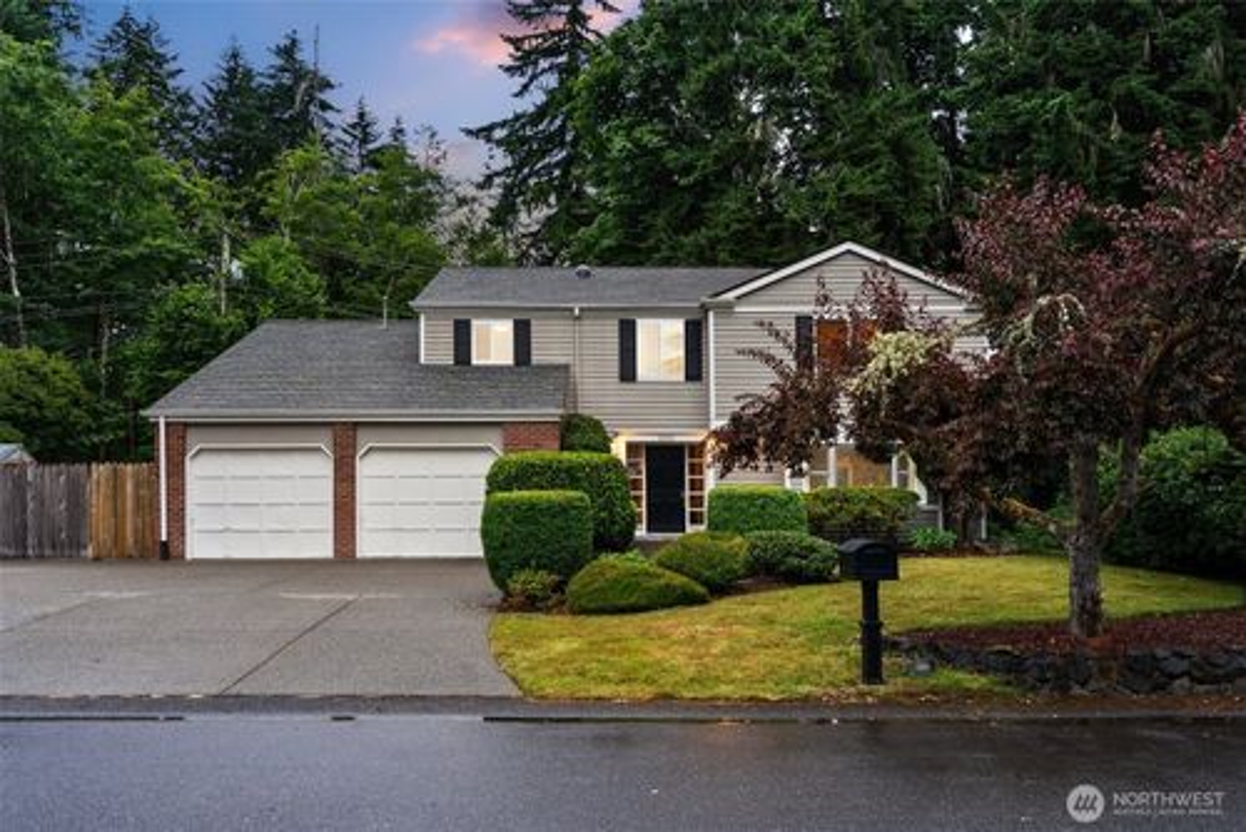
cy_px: 416
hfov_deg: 63.6
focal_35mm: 29
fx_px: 1004
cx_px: 623
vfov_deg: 45.0
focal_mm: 29
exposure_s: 1/6
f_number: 9
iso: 500
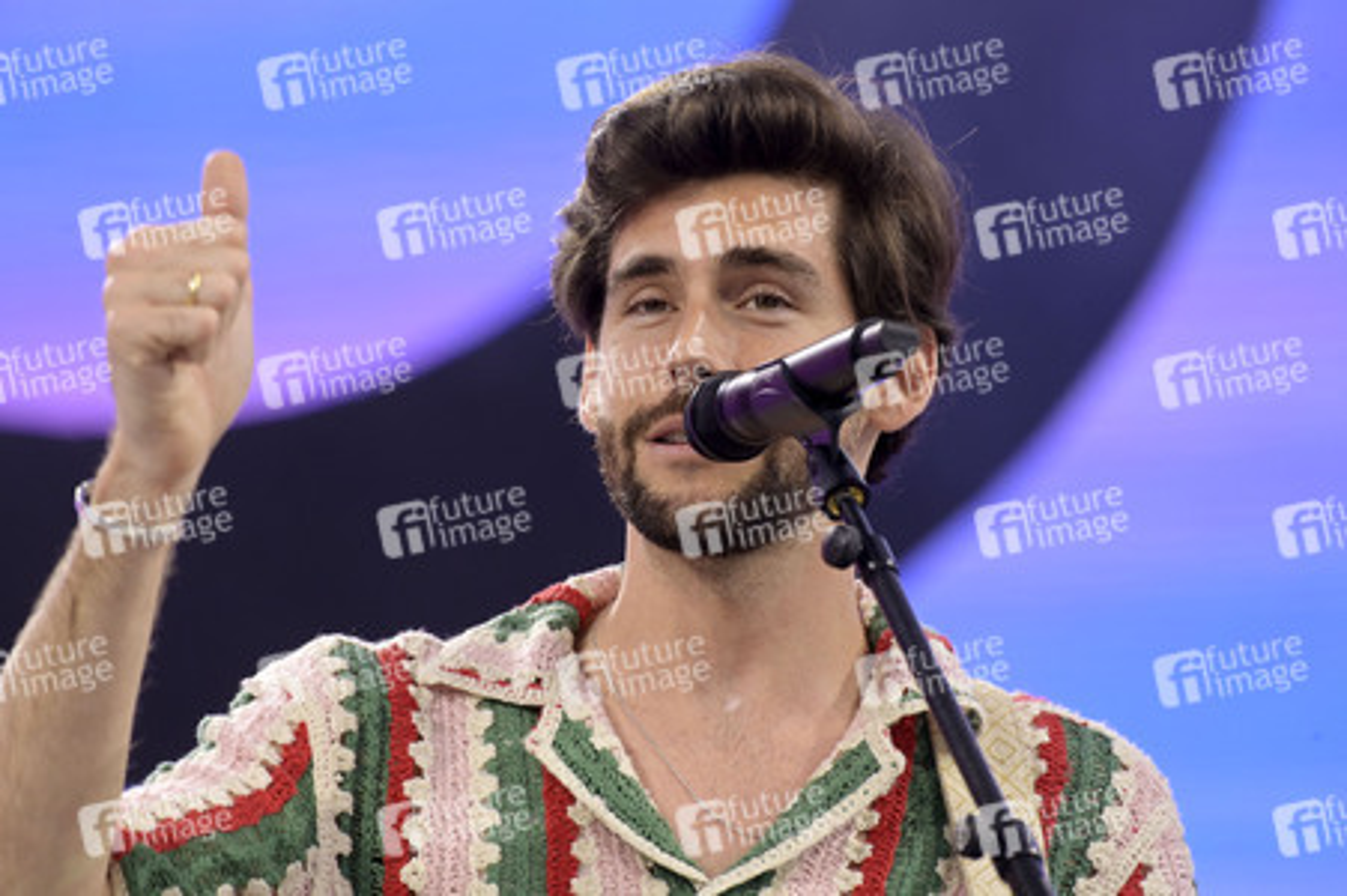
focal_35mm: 480
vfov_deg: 2.9
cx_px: 674
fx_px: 17946
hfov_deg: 4.3
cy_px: 448
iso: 1600
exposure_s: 1/500
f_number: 6.3
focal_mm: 480
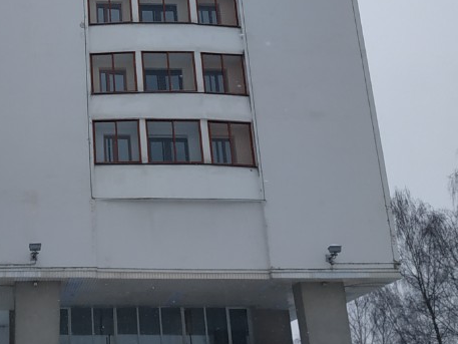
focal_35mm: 70
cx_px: 36
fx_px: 926
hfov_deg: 26.7
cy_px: 23
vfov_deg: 20.5
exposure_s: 1/1250
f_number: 1.9
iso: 100
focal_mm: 3.94
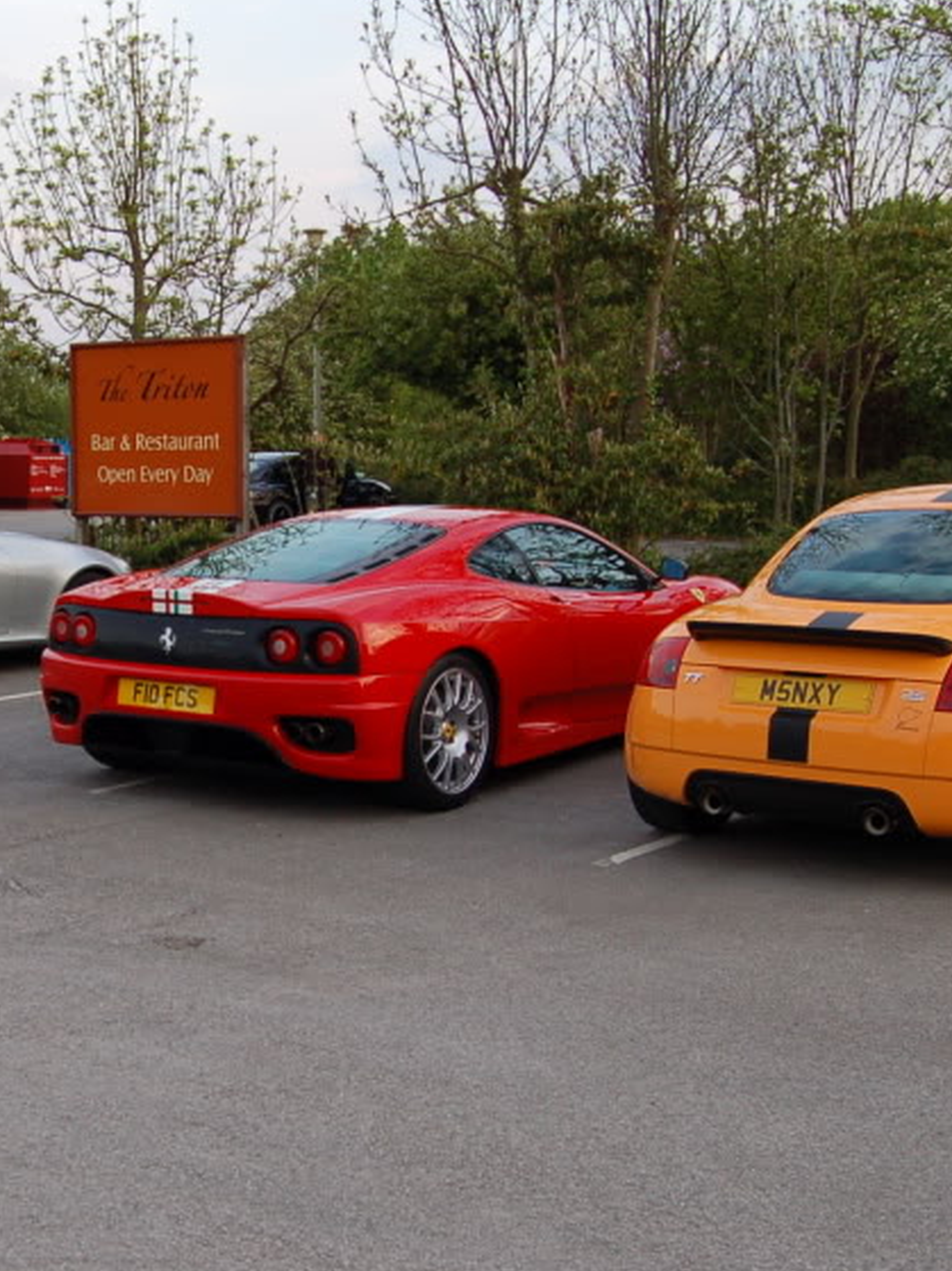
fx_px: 2128
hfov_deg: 24.6
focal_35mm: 58
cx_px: 136
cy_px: 631
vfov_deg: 33.2
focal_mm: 22
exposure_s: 1/125
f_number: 5.6
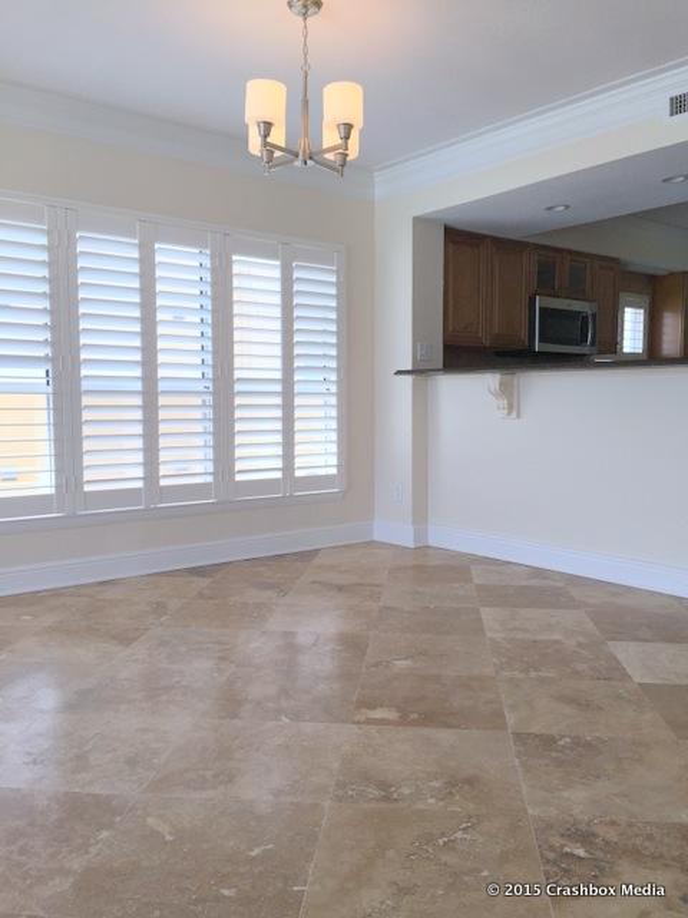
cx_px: 344
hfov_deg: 48.2
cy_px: 459
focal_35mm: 29
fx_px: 769
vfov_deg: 61.7
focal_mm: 4.15
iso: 32
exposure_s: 1/514
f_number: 2.2
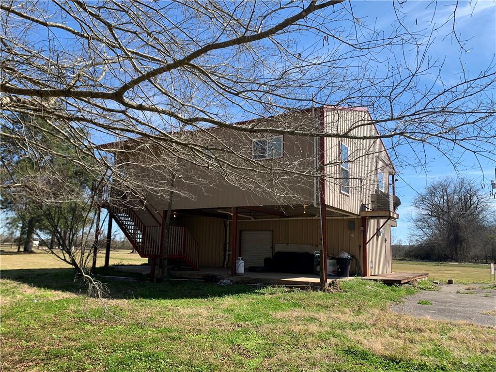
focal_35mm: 26
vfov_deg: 53.1
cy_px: 186
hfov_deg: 67.3
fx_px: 373
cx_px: 248
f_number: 1.8
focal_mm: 4.25
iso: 25
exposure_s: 1/1490
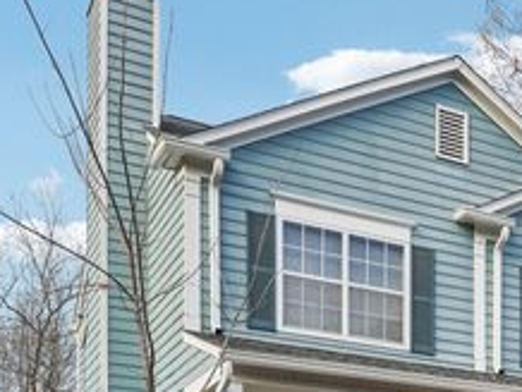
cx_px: 572
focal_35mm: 66
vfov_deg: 21.7
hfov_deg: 27.0
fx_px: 996
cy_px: 365
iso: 100
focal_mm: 20
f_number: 8
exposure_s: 1/30
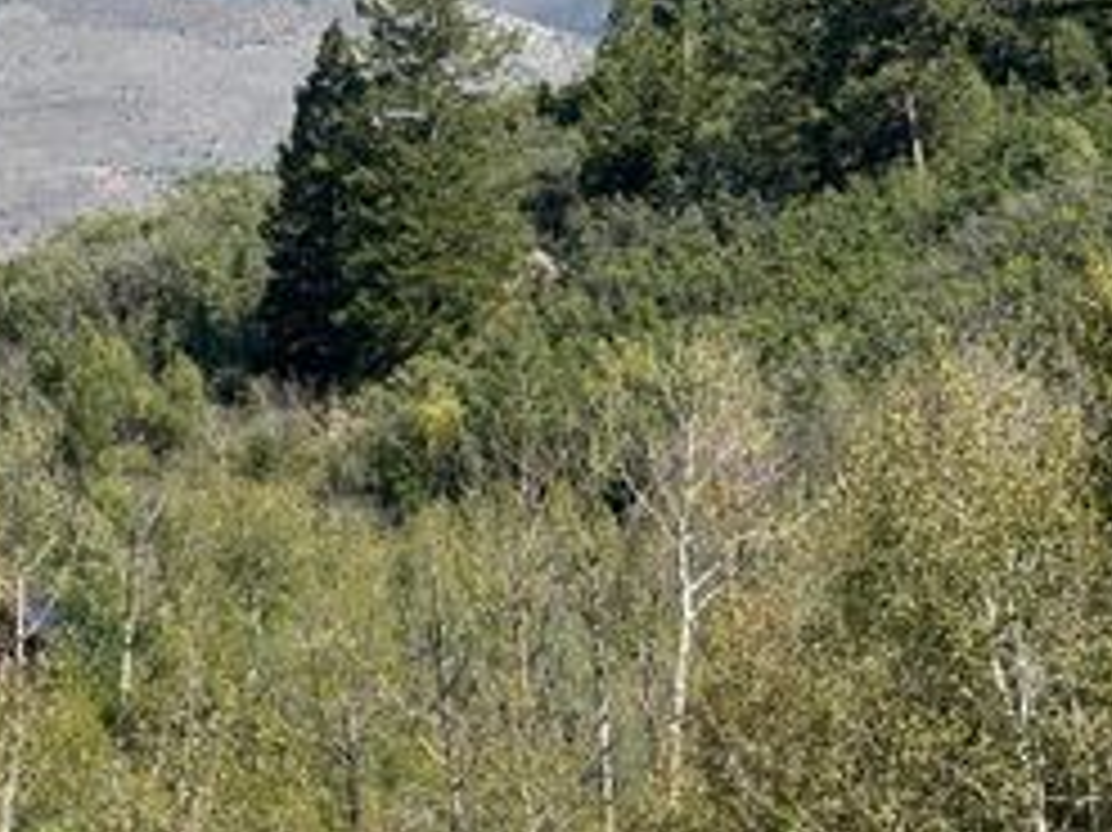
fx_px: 7802
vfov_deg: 6.1
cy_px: 677
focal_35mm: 243
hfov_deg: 8.1
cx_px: 338
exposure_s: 1/903
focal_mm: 15.66
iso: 50
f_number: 2.8
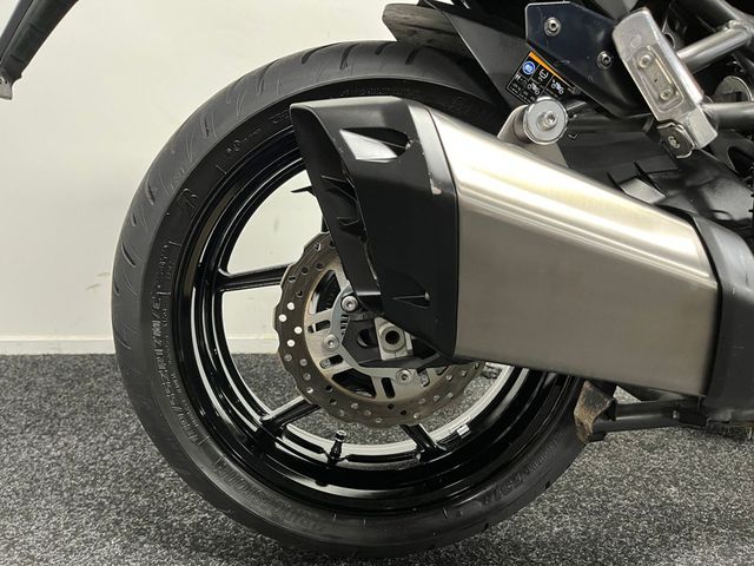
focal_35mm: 26
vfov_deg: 53.1
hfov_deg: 67.3
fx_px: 566
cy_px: 283
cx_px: 377
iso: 400
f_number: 1.6
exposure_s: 1/33
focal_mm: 5.1
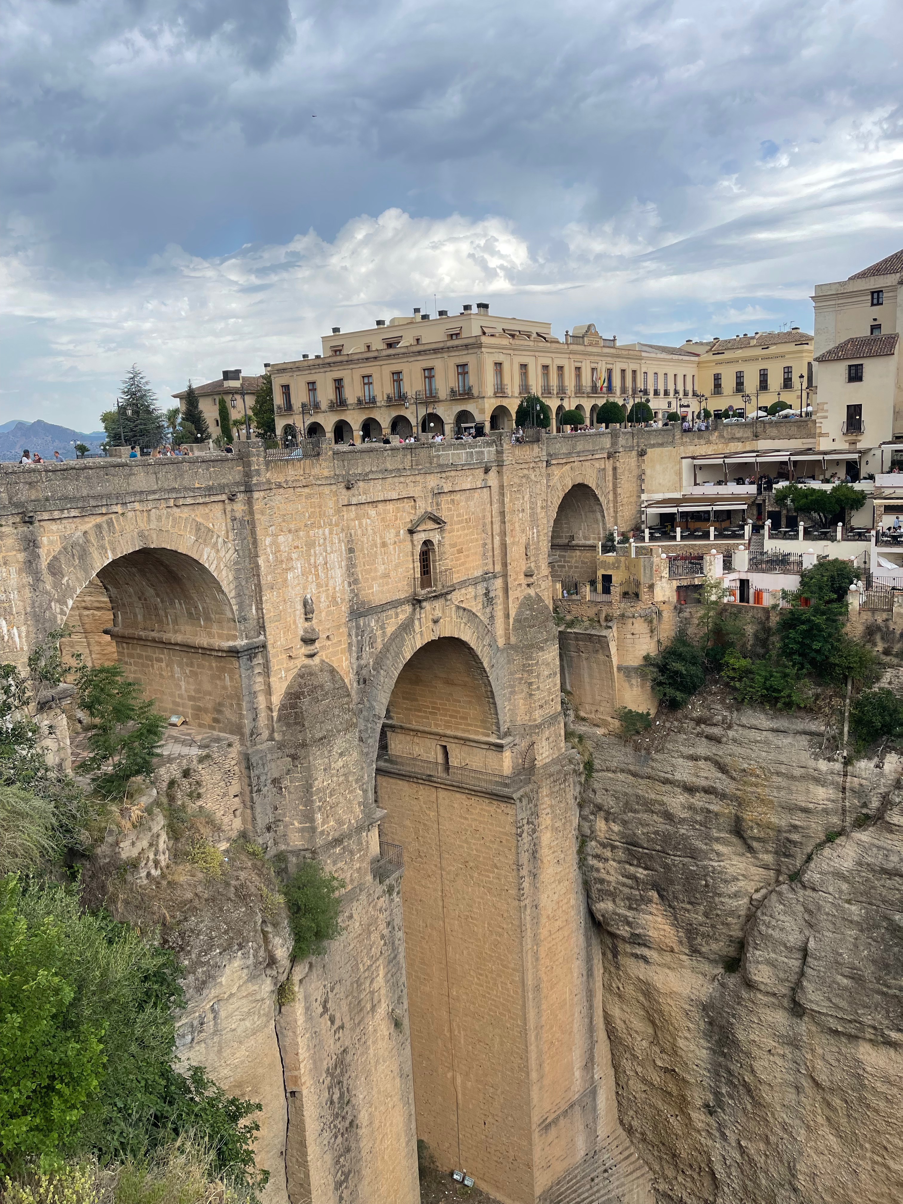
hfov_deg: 53.1
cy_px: 602
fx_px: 904
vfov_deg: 67.3
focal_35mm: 26
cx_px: 452
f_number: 1.6
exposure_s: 1/1767
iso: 32
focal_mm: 5.1
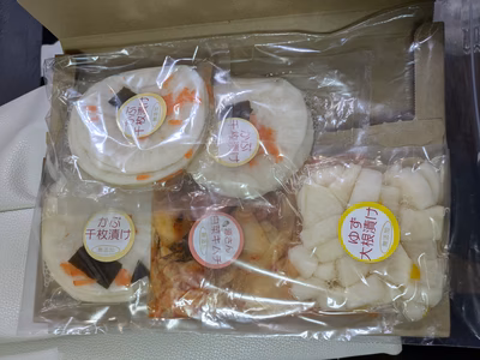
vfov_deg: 54.9
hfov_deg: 69.4
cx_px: 240
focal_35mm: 25
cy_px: 180
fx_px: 347
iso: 71
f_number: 1.89
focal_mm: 5.43
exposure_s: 1/40
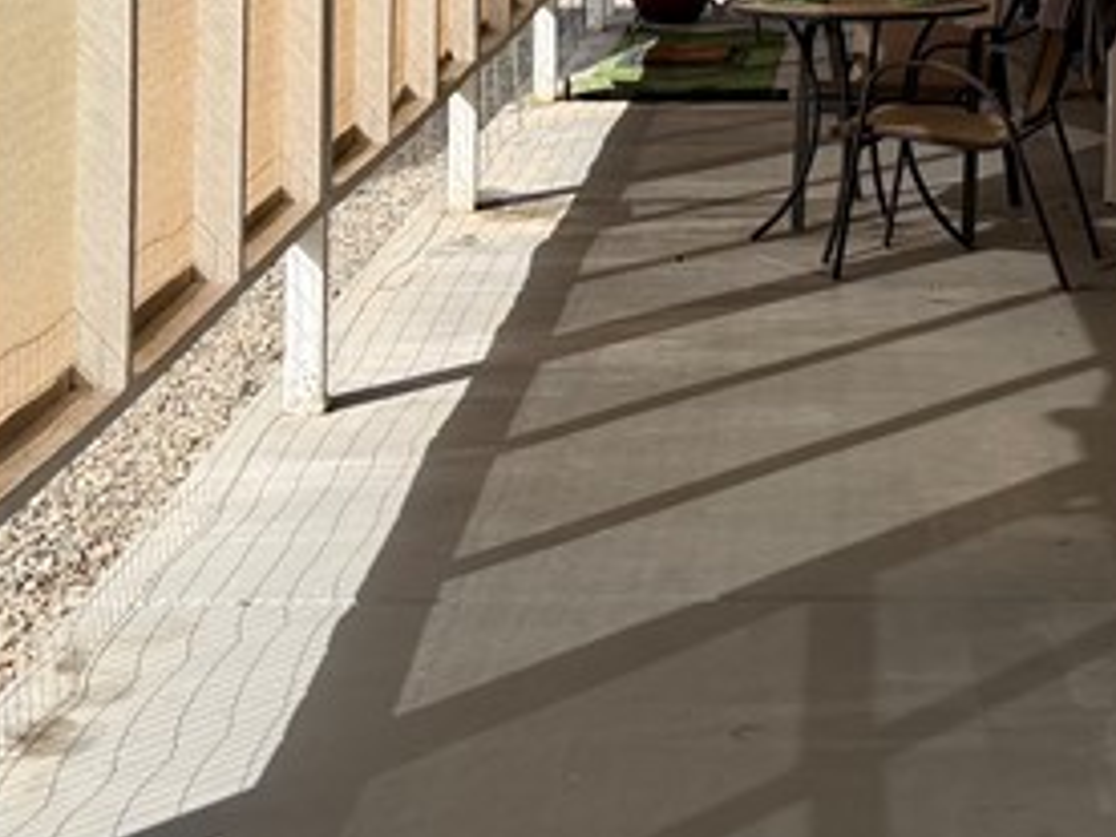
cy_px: -235
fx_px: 2869
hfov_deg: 21.9
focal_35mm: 89
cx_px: 788
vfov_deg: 15.8
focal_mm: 6.76
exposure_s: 1/3279
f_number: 1.78
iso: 80
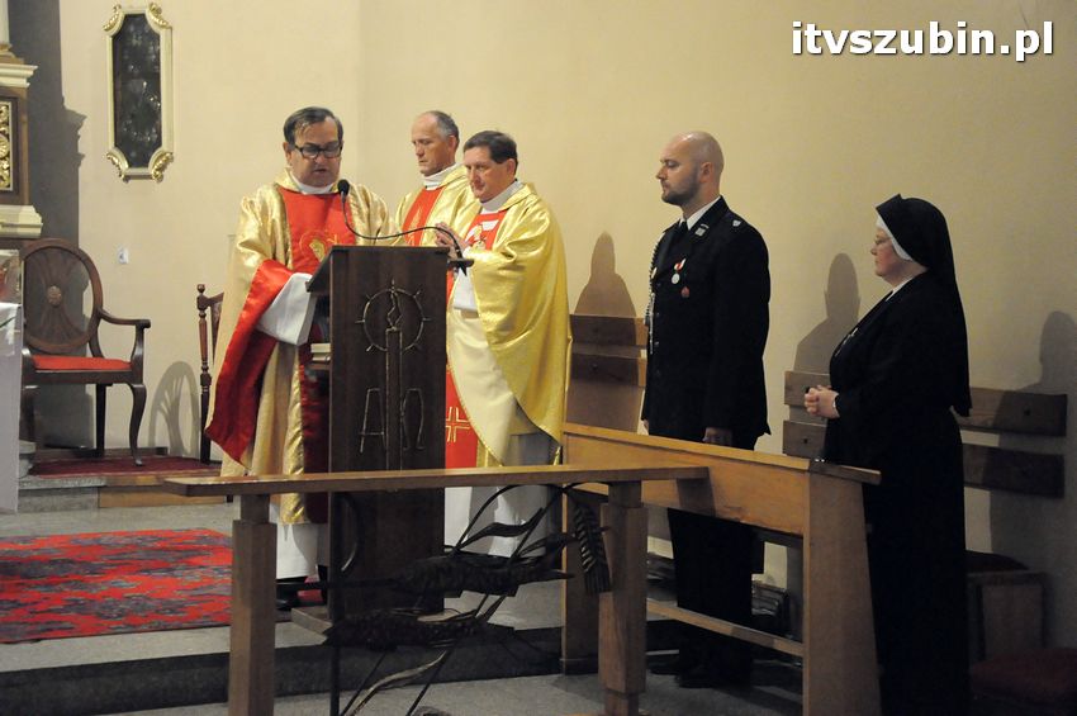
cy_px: 358
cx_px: 538
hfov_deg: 27.0
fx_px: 2242
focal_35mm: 75
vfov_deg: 18.1
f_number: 5
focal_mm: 50
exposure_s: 1/60
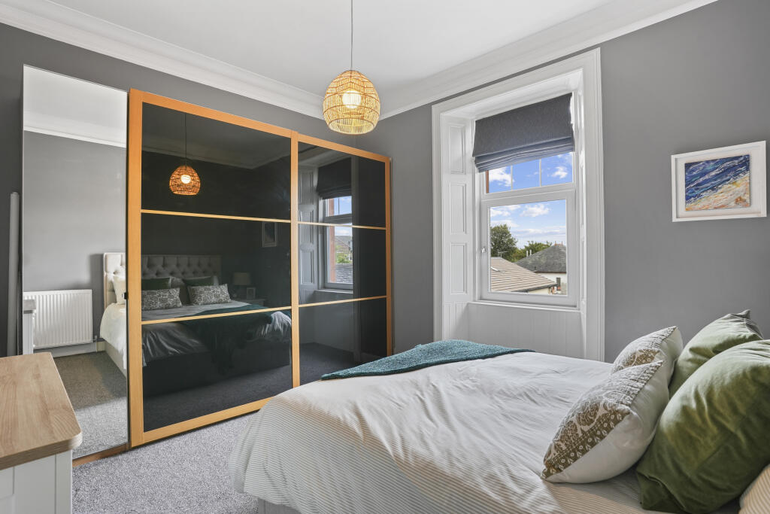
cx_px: 385
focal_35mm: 17
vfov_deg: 70.5
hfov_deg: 93.3
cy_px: 257
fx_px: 364
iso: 250
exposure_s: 1/1.67
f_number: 7.1
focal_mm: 17
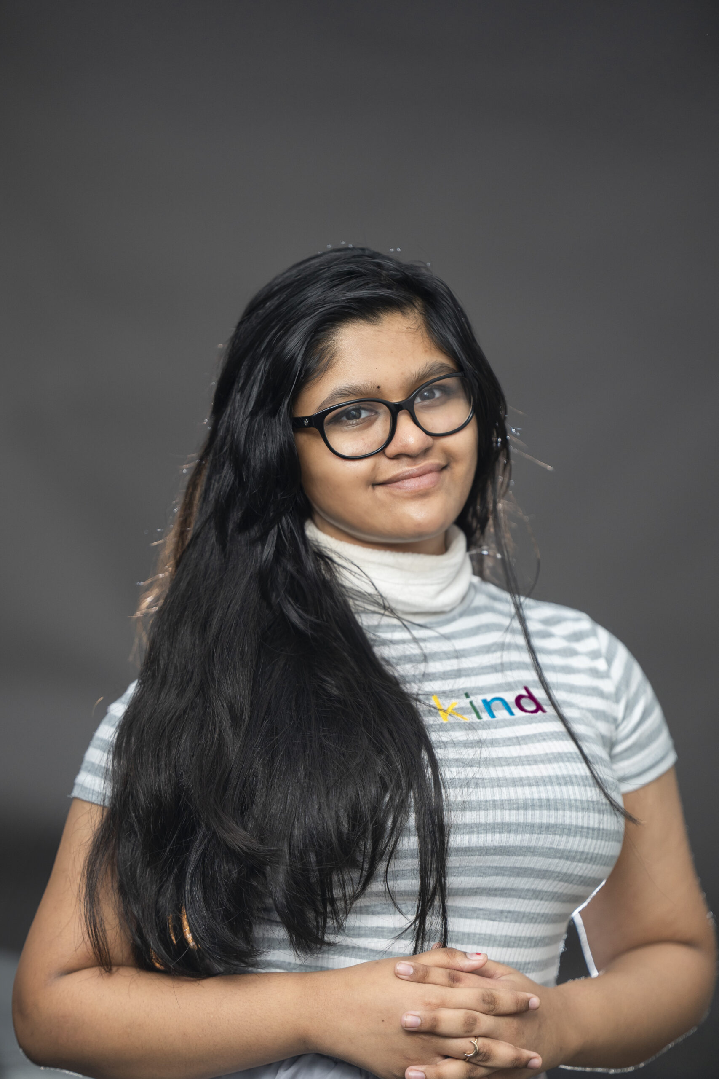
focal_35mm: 135
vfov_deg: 15.2
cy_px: 540
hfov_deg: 10.2
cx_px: 360
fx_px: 4044
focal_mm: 135
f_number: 1.8
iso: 400
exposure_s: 1/160
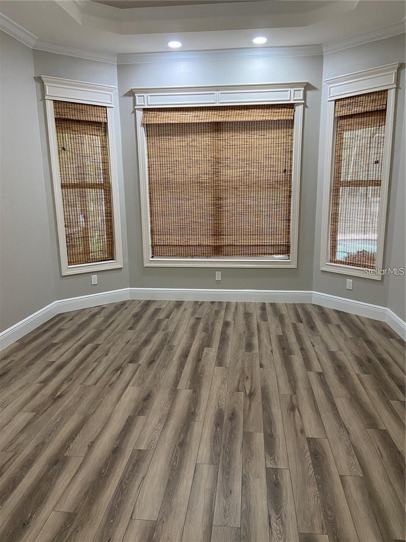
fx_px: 407
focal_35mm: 26
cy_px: 271
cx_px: 203
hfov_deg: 53.1
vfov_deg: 67.3
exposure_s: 1/60
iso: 160
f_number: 1.8
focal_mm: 4.25
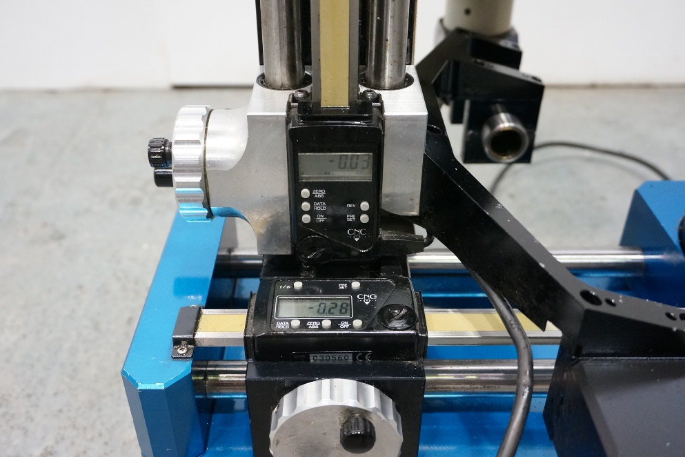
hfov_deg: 53.8
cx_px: 339
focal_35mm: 36
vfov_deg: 37.3
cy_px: 225
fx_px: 676
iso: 2000
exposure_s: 1/60
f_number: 4
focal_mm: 23
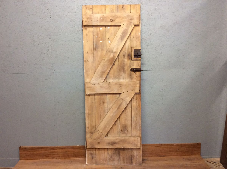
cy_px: 84
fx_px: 210
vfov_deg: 44.0
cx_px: 114
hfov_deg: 56.9
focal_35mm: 32
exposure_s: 1/25
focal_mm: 3.3
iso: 100
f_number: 2.4
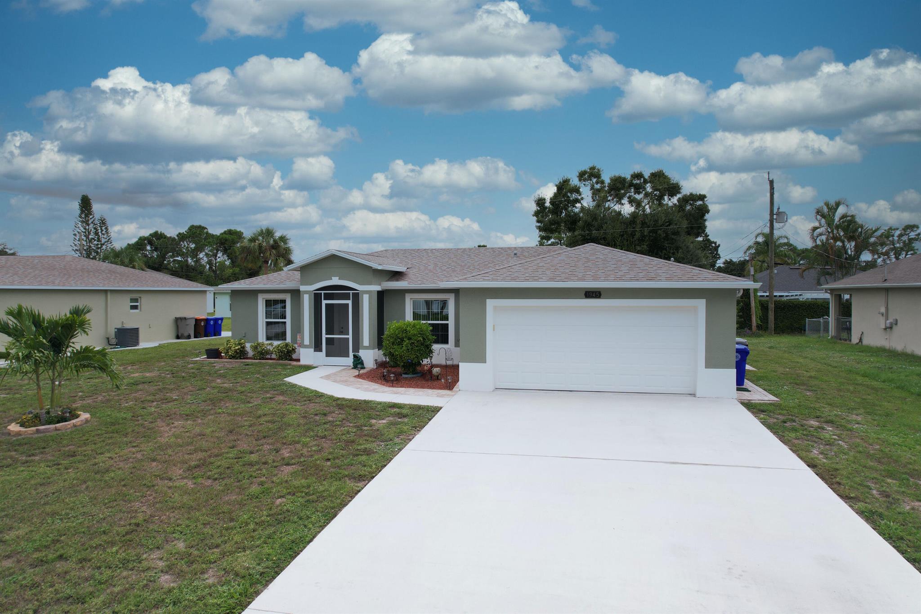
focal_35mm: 22
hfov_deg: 78.6
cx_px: 460
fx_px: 563
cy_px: 307
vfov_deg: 57.2
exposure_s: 1/60
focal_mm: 8.4
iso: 100
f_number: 2.8
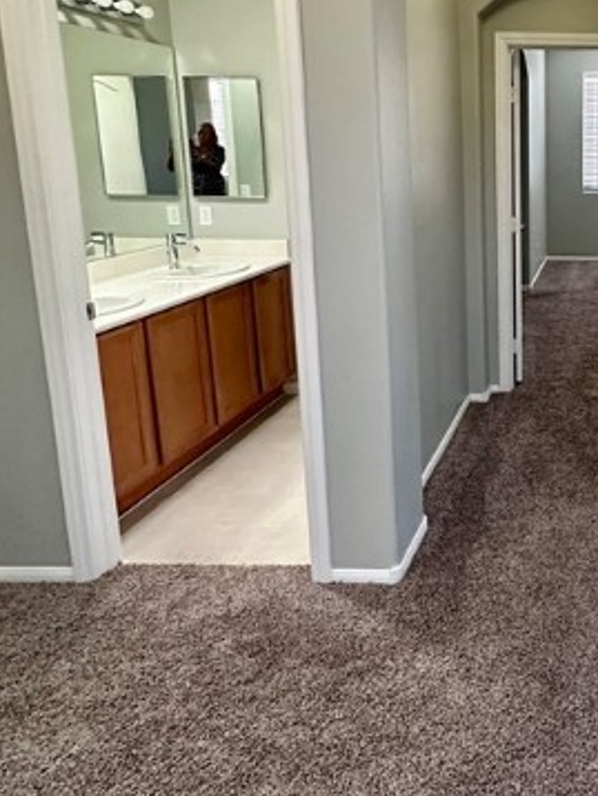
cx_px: 622
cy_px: 269
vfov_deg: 58.6
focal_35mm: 30
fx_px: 690
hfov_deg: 40.0
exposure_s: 1/60
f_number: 2.2
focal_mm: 2.22
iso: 320
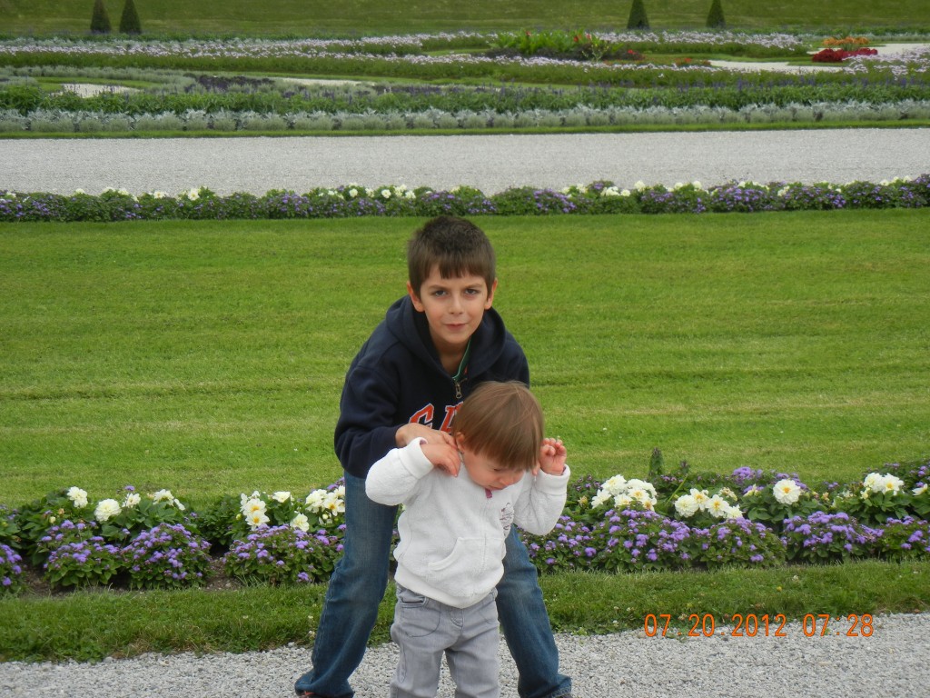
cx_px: 465
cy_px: 349
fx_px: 2391
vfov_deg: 16.6
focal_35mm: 89
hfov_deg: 22.0
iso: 160
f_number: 4.4
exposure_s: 1/545
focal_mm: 16
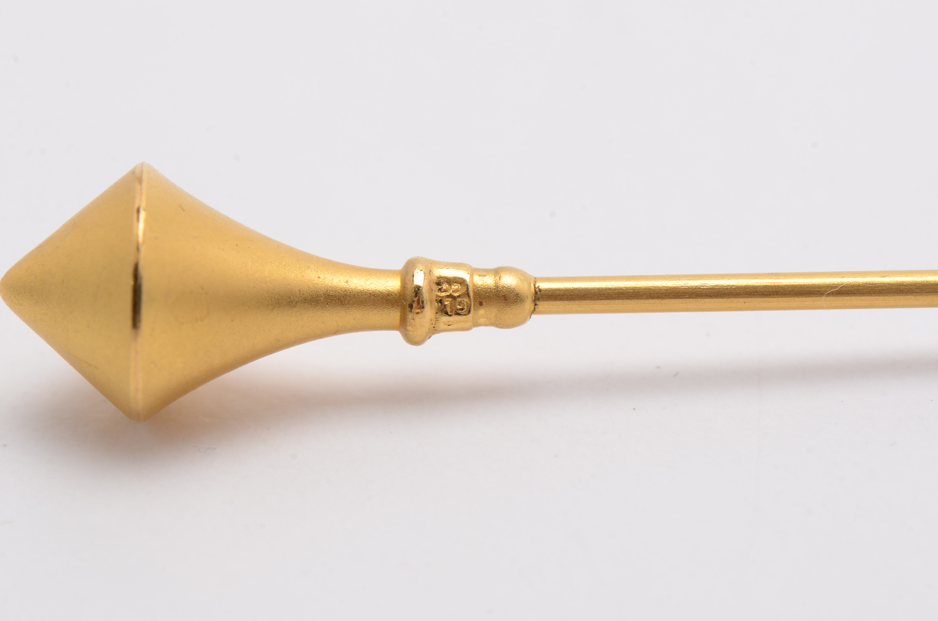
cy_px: 310
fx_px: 3315
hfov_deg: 16.1
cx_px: 469
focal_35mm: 128
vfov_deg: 10.7
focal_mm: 85
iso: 200
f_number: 18
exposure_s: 1/125
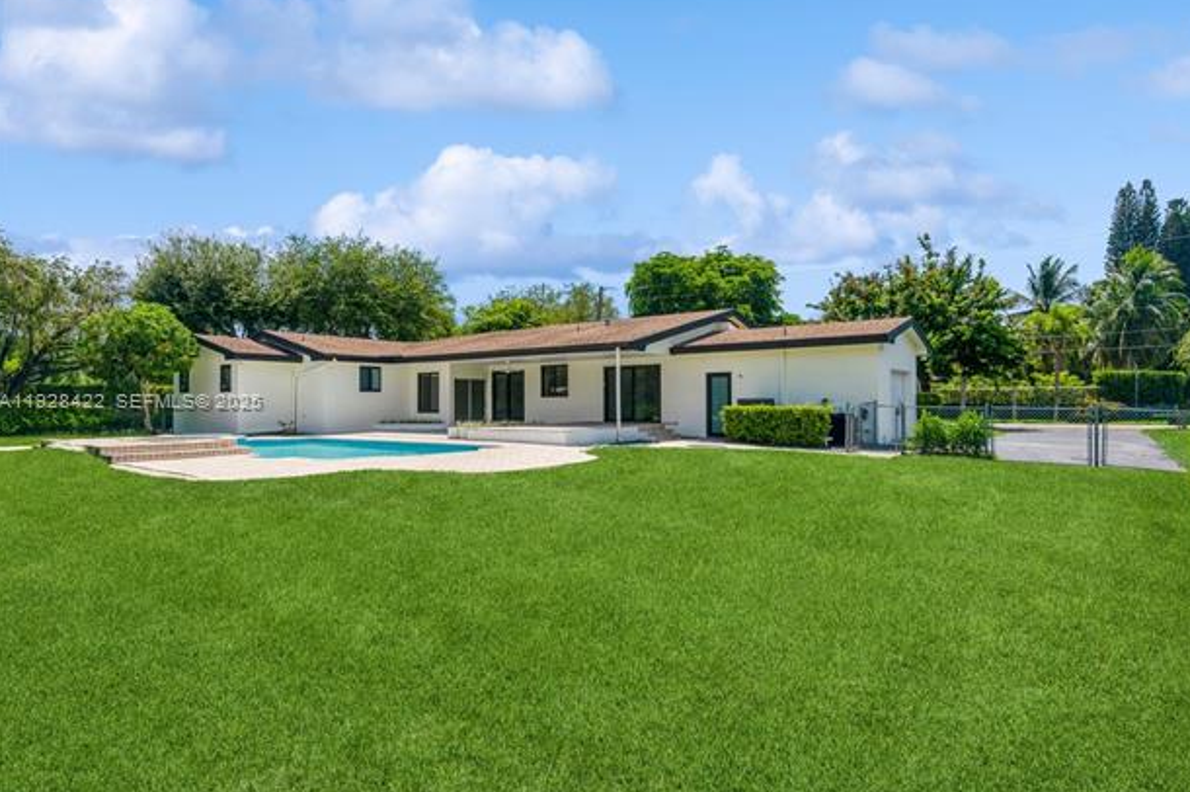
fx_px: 694
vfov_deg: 59.4
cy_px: 402
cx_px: 618
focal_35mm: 21
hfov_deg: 81.2
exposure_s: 1/800
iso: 200
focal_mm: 20
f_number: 8
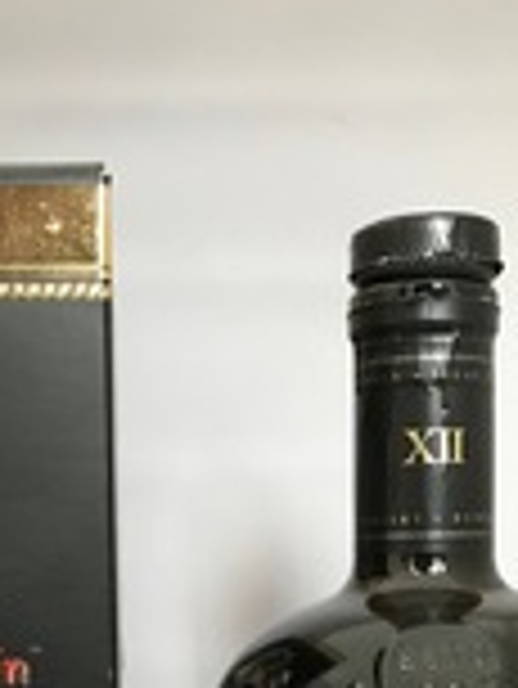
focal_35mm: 66
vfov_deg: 27.0
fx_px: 1315
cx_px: 162
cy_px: 751
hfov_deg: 22.2
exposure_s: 1/15
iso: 100
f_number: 1.8
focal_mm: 3.99
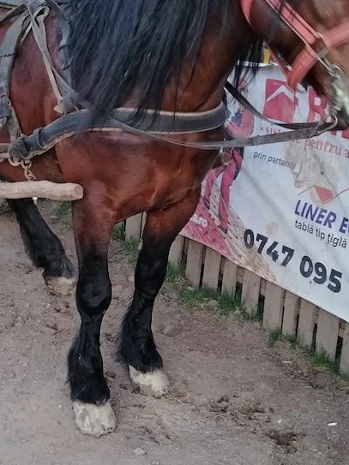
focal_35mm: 59
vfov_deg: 32.7
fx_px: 793
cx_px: 130
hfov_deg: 24.7
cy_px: 234
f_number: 1.75
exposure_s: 1/33.3
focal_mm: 5.25
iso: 931
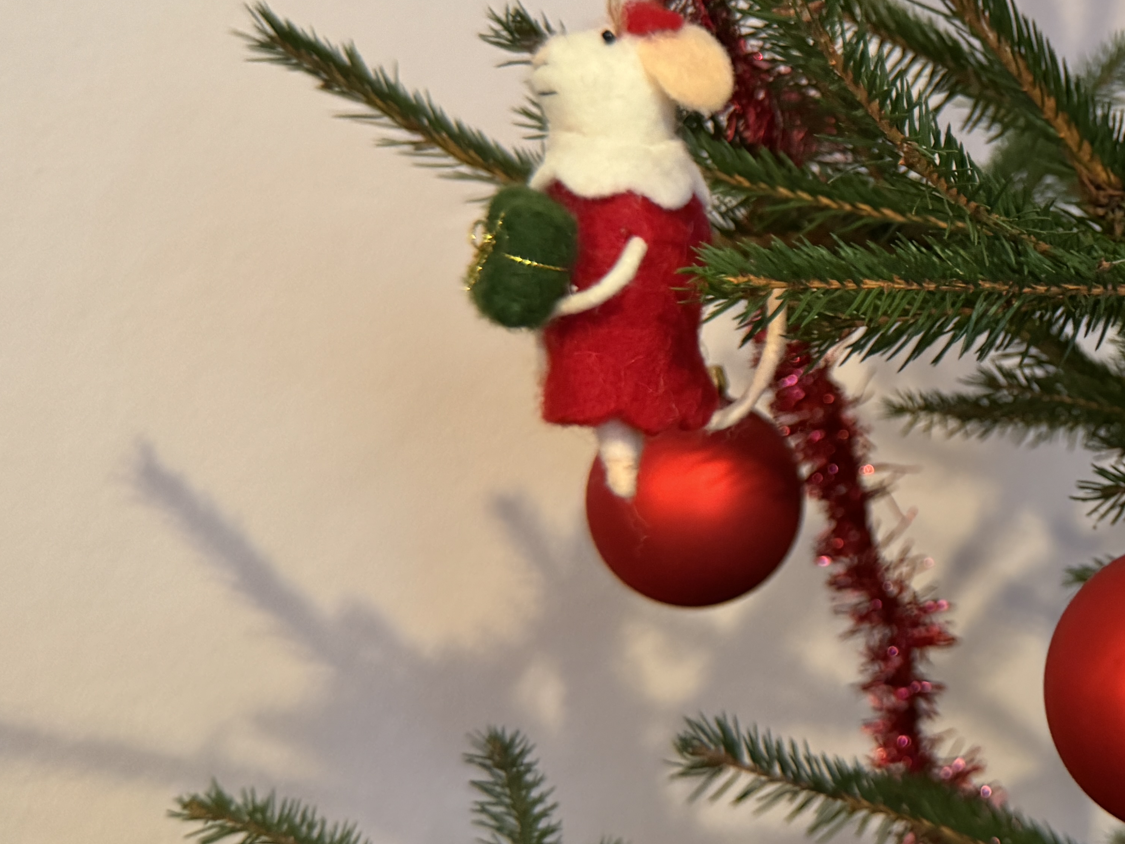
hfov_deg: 38.1
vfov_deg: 31.5
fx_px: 1495
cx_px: 1038
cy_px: 381
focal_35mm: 46
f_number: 1.78
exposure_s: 1/33
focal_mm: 6.86
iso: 800
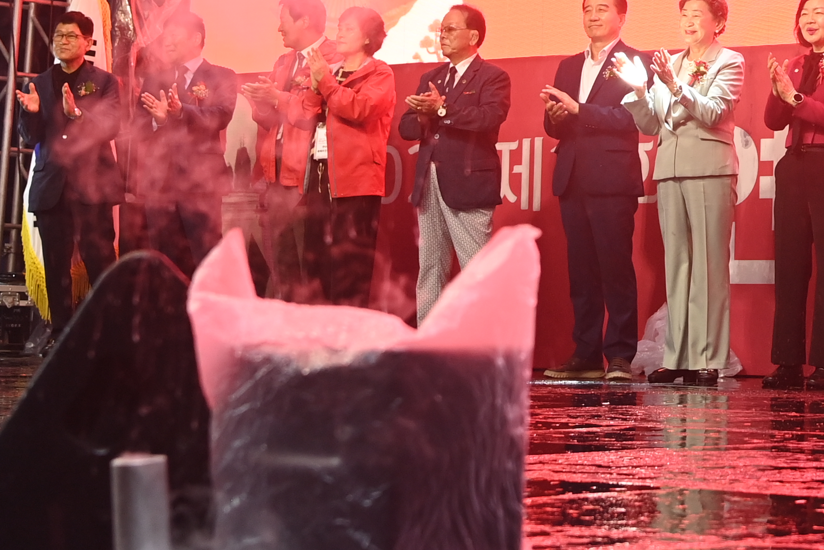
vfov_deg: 10.1
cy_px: -205
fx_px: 3044
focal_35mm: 133
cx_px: 1023
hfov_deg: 14.8
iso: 1000
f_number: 4
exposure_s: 1/250
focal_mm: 42
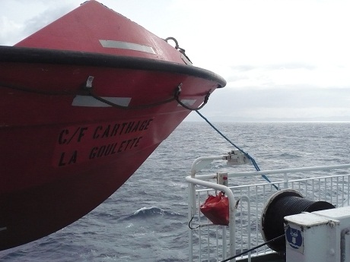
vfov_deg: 37.7
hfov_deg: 49.0
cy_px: 131
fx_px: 384
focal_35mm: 38
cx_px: 175
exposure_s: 1/1300
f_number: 8
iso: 400
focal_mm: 5.8
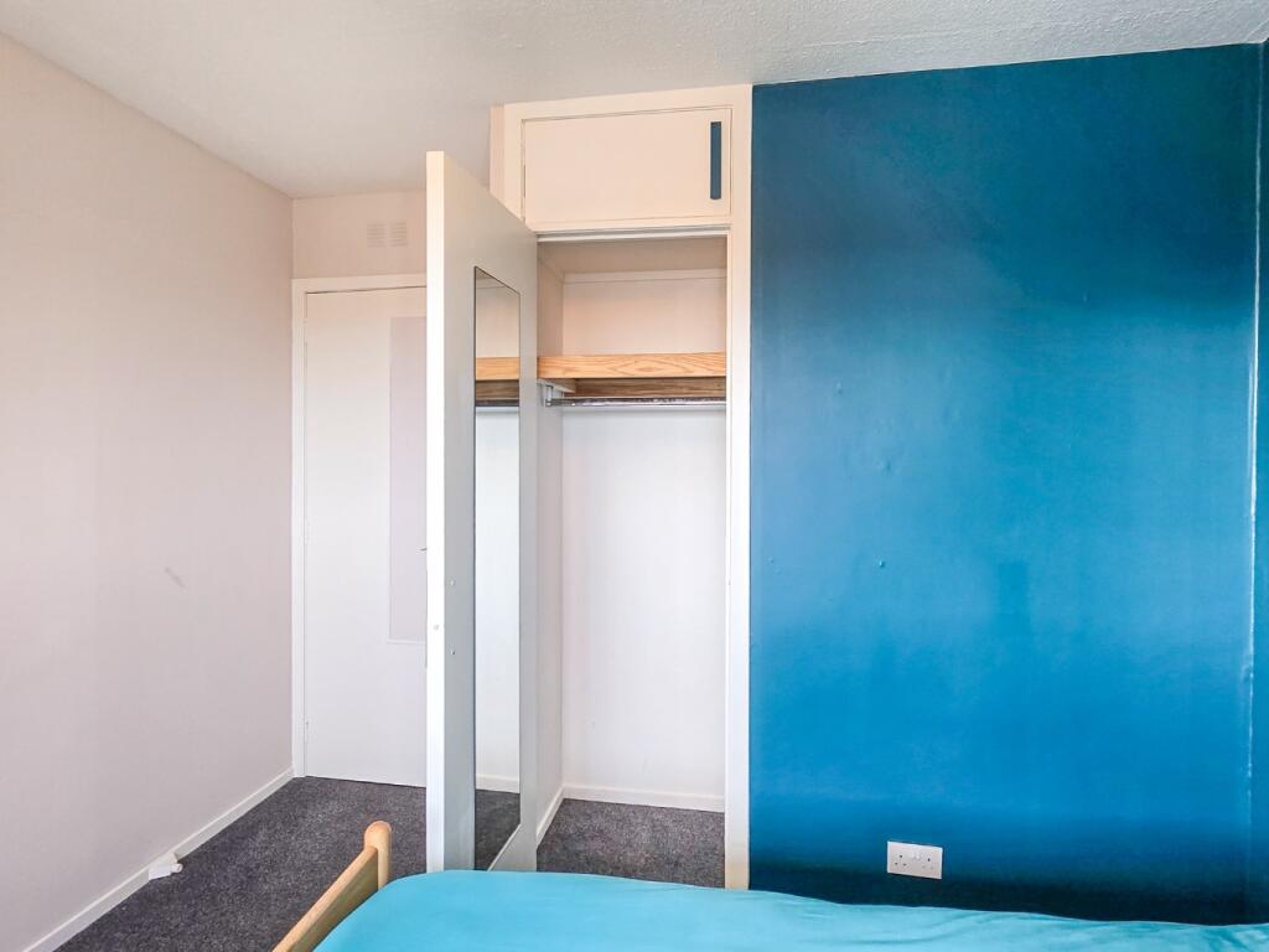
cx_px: 634
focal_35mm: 13
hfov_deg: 106.2
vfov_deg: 89.9
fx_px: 477
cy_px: 476
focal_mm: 2.2
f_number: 2.2
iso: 125
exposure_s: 1/50
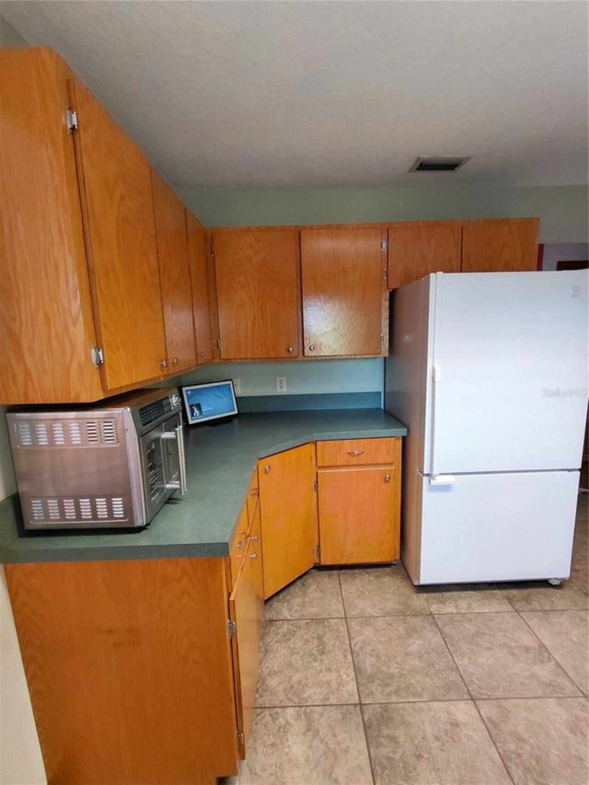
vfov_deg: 94.5
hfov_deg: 78.1
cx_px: 294
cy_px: 392
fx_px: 363
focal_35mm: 16
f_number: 2.2
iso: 250
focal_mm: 1.64
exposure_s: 1/60
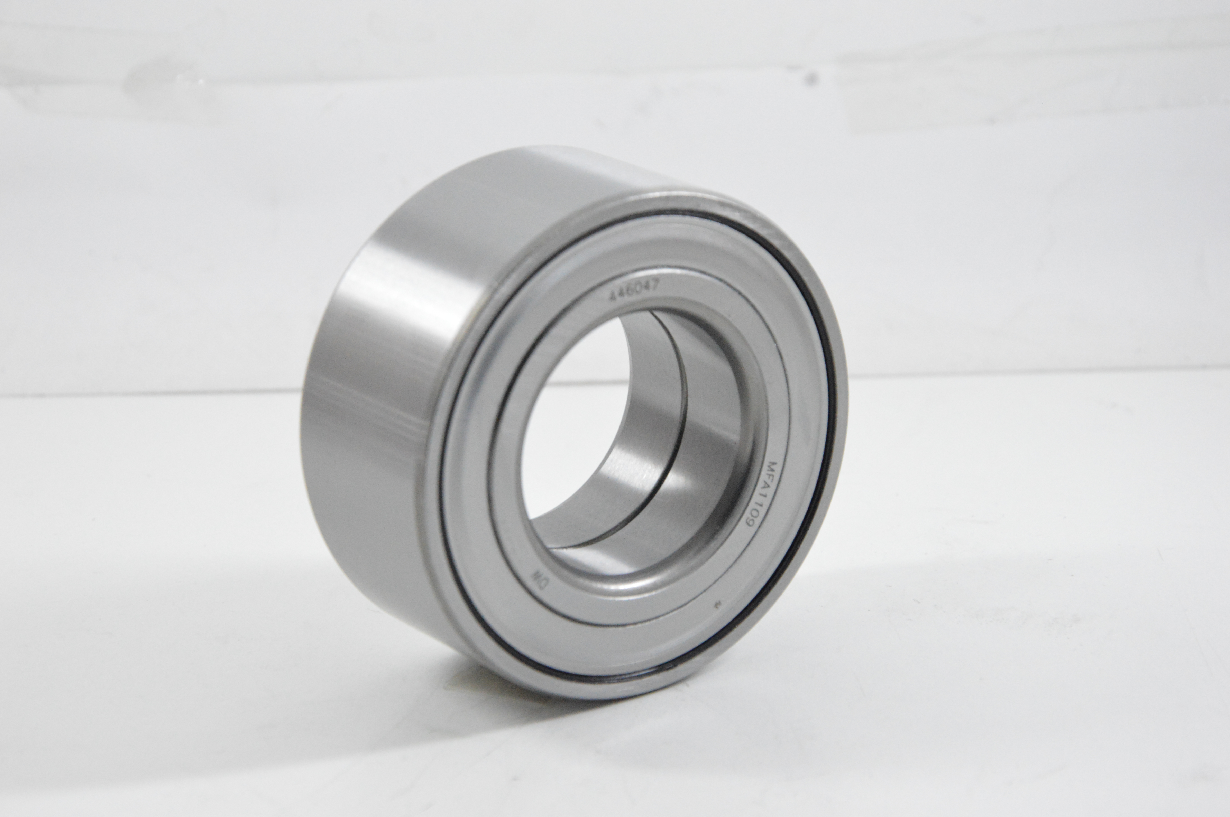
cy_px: 408
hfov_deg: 17.1
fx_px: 4096
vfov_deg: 11.4
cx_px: 615
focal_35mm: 120
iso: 3200
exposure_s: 1/100
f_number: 8
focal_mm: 80
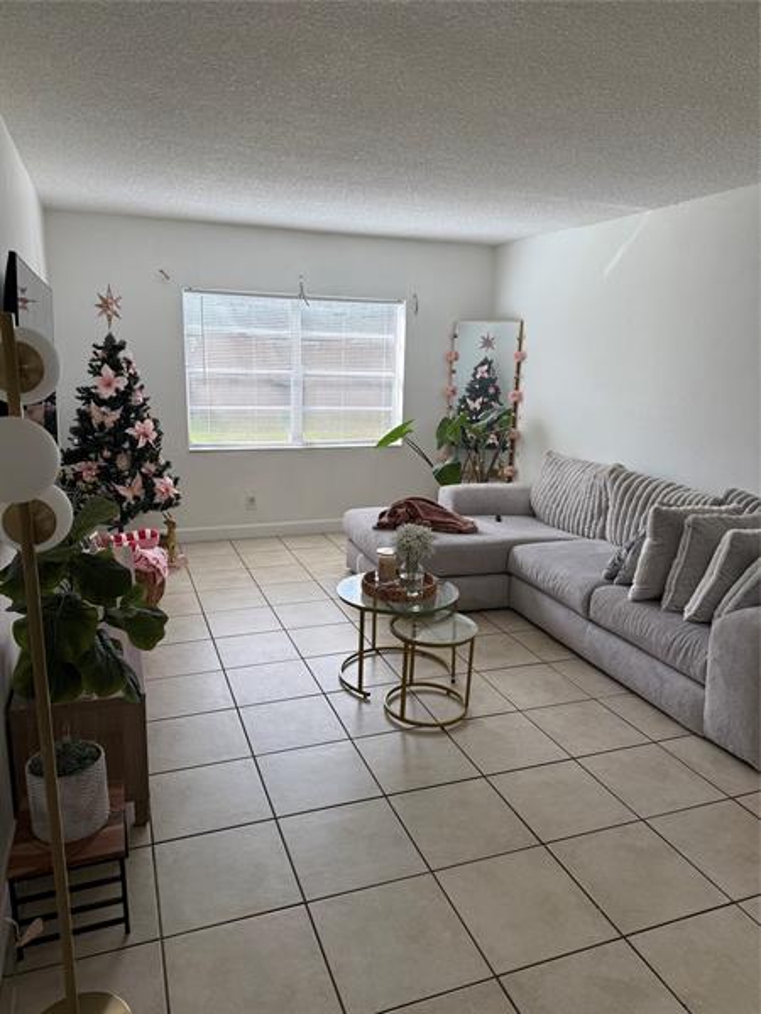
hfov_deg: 56.8
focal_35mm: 24
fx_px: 703
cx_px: 380
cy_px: 507
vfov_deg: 71.6
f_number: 1.78
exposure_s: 1/660
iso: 100
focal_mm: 6.76
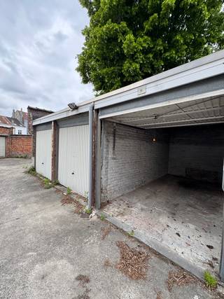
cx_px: 112
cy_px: 150
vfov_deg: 102.1
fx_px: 121
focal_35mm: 14
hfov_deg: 85.6
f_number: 2.2
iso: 40
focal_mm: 2.22
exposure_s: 1/364
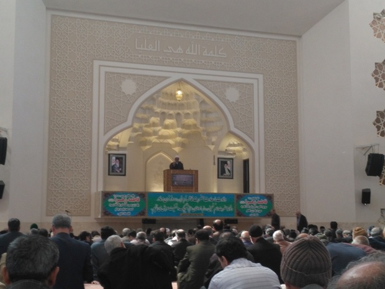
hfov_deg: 63.4
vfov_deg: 49.7
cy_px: 144
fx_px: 311
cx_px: 192
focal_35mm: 28
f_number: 2
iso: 105
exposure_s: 1/30
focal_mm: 2.96
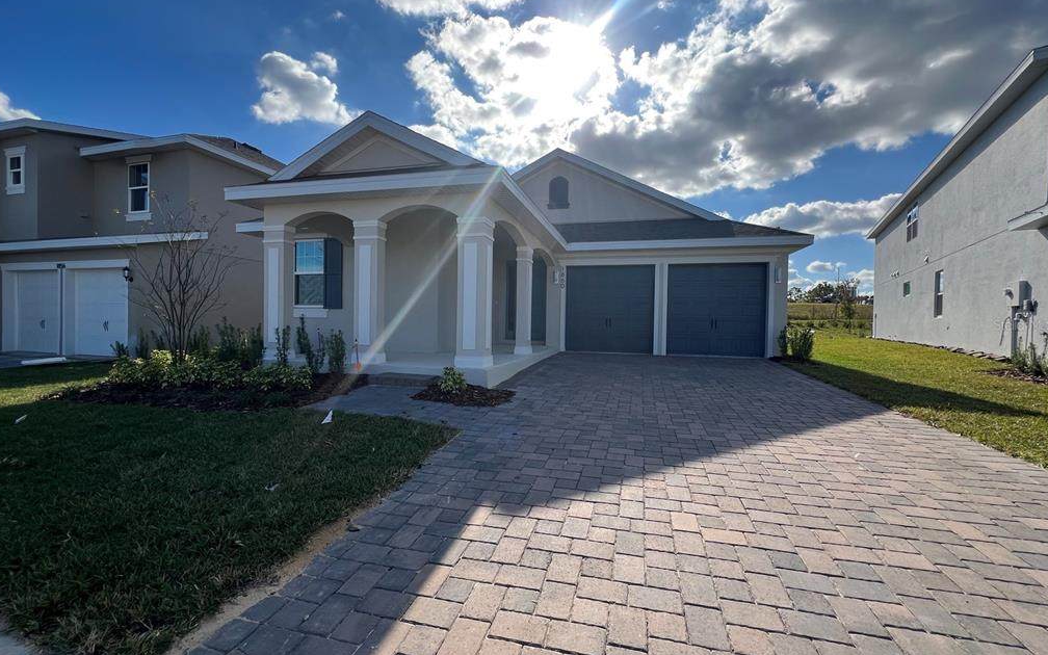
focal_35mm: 14
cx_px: 524
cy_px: 324
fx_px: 400
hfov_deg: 105.3
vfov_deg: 78.6
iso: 32
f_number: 1.8
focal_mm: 1.57
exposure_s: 1/1376
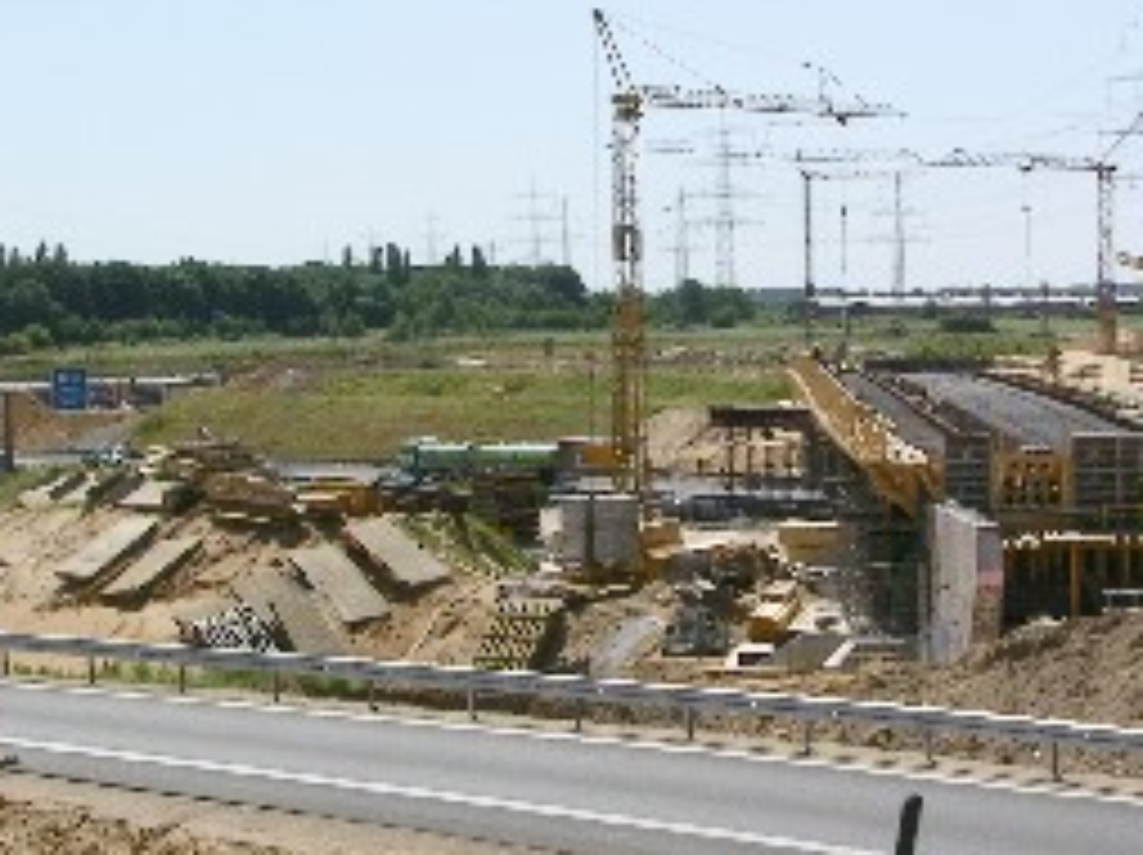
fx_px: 2672
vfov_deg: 18.2
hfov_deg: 24.1
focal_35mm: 81
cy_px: 382
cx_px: 610
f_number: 8
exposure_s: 1/217
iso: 50
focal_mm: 8.9
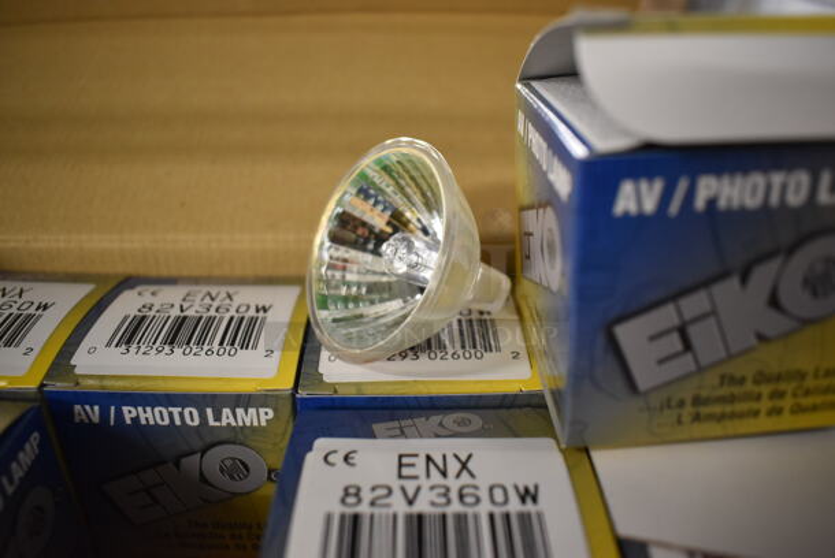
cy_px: 279
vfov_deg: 48.0
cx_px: 418
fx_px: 627
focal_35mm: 27
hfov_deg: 67.3
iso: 1400
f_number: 4
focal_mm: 18
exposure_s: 1/60
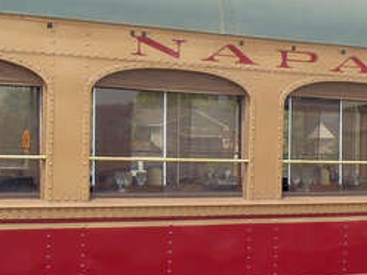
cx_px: 337
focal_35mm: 142
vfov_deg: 10.4
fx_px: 1505
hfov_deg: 13.8
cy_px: 217
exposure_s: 1/320
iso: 80
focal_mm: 6
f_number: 3.5
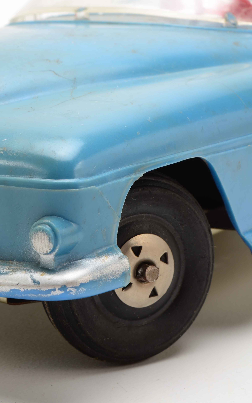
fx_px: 1404
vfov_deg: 16.3
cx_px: -17
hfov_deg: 10.2
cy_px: 202
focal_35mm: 128
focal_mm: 55
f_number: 20
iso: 100
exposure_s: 1/160
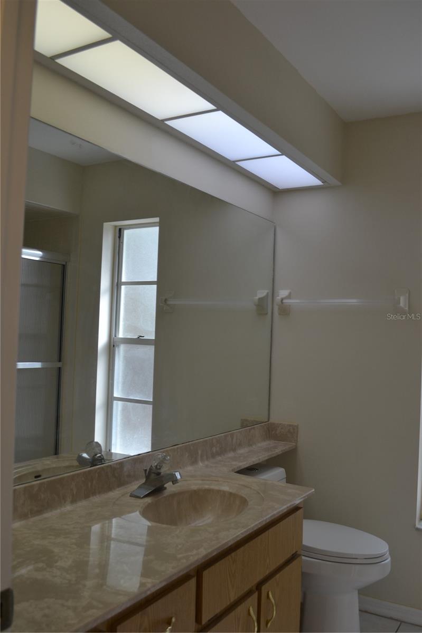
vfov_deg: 62.0
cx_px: 211
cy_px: 316
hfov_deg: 43.6
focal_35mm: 30
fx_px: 528
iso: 220
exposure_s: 1/125
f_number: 5.6
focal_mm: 20
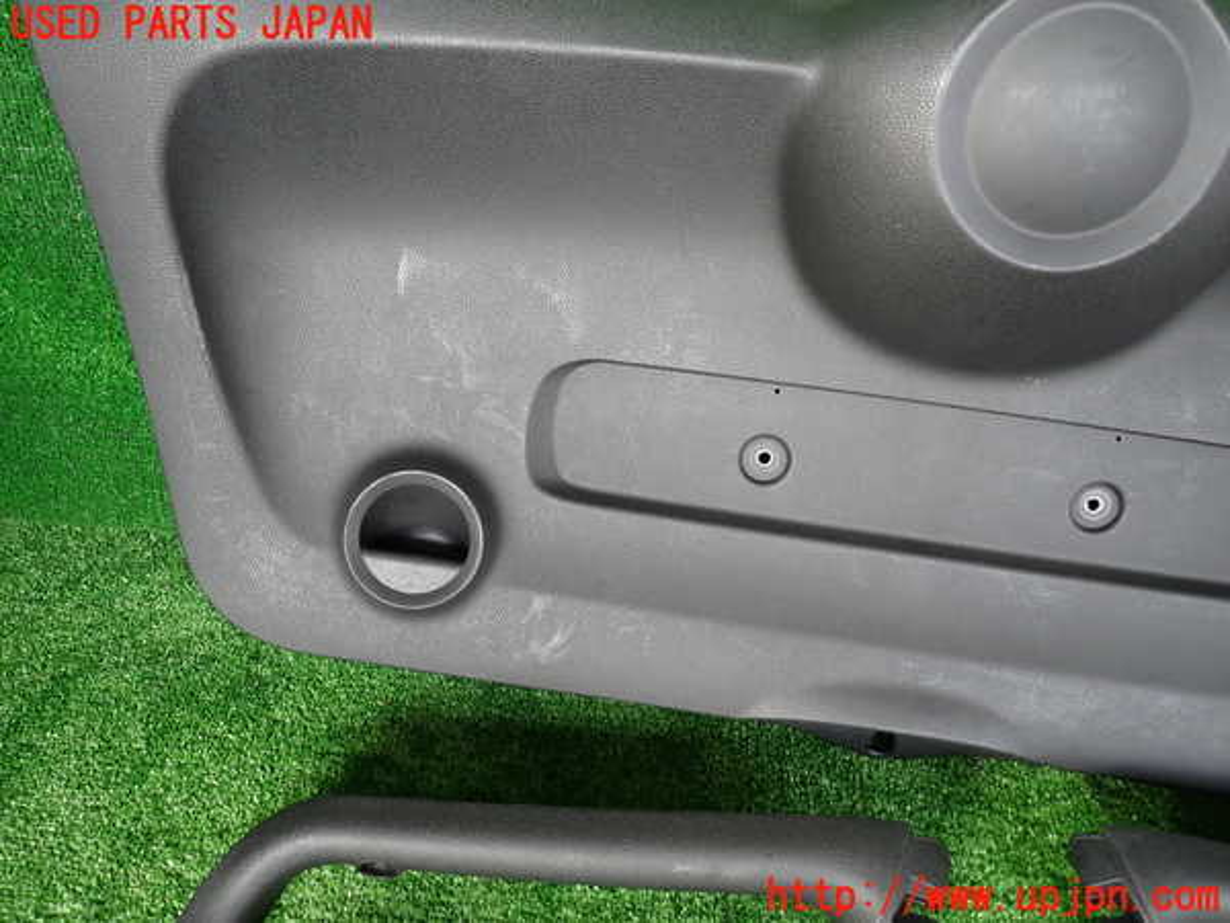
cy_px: 462
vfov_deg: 54.9
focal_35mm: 25
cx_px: 615
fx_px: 888
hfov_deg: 69.4
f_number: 2
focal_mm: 4.5
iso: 200
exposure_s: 1/80
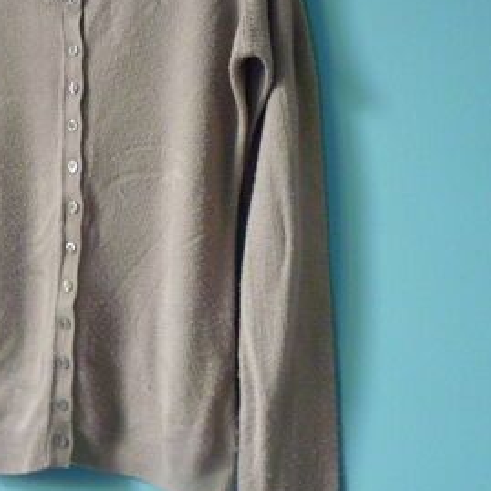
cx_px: 124
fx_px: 834
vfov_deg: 32.7
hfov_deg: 32.2
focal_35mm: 52
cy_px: 199
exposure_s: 1/6
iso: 400
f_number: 3
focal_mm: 5.9
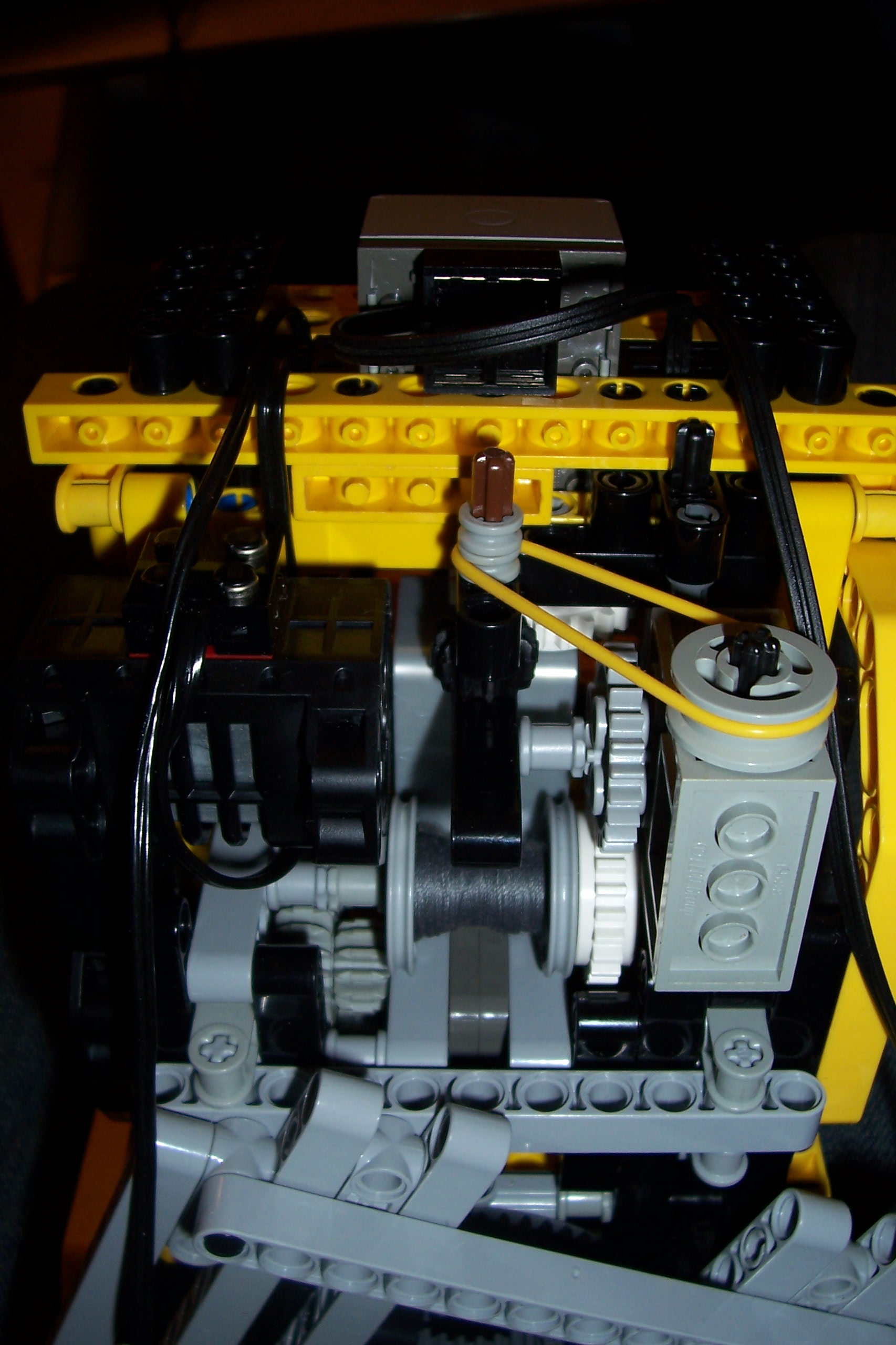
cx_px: 448
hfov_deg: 38.9
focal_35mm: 34
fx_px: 1270
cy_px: 672
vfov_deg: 55.8
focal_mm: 5.6
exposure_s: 1/60
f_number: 2.7
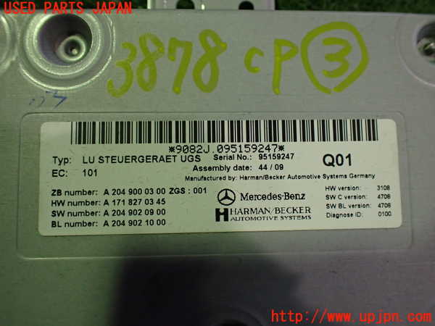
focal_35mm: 30
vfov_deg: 46.8
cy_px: 163
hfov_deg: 60.0
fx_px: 377
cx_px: 218
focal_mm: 5.4
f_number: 2.3
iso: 500
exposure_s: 1/125
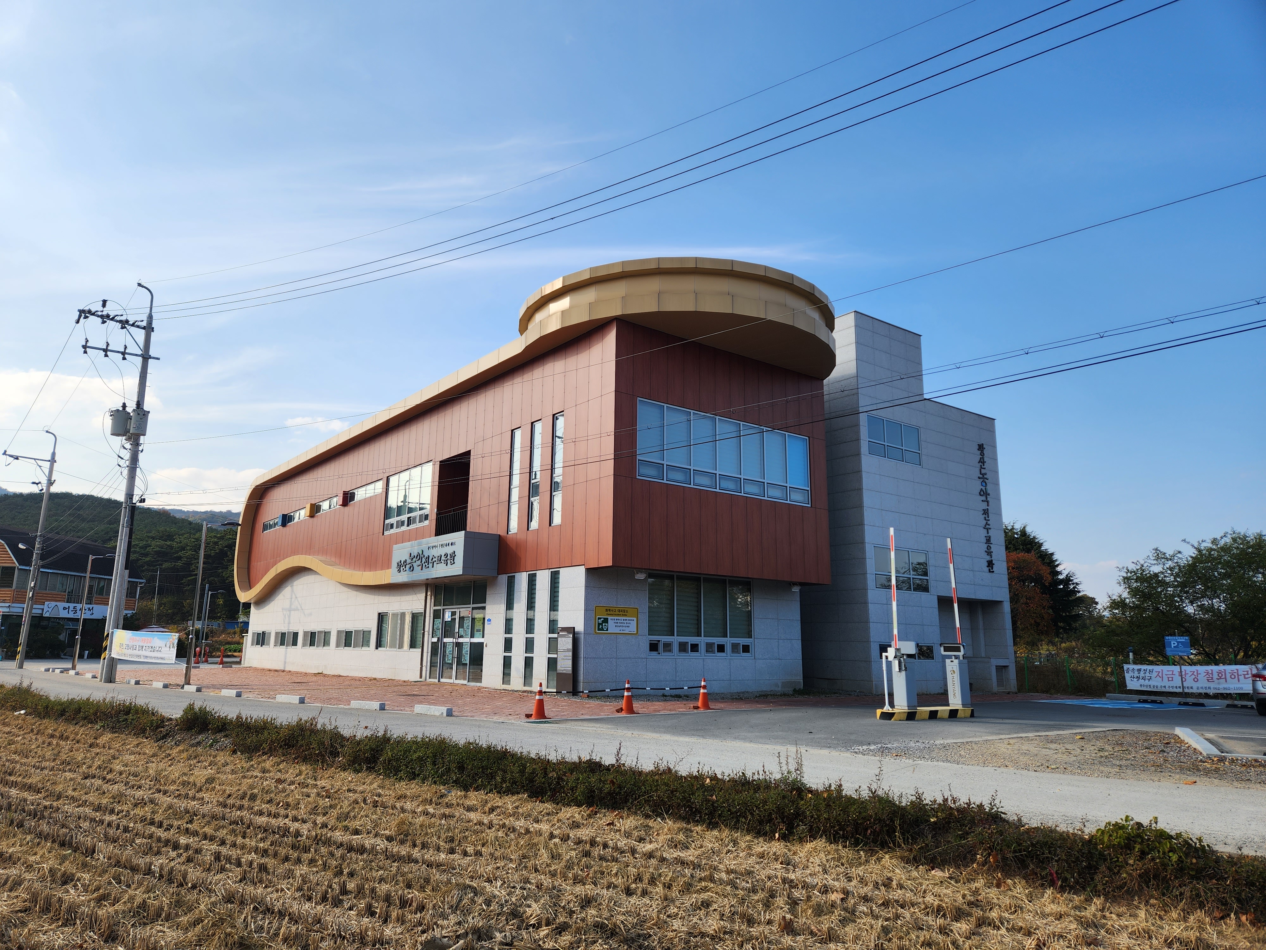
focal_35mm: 23
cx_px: 633
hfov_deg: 73.9
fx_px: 841
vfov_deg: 58.9
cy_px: 475
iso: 20
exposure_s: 1/1290
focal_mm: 5.4
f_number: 1.8
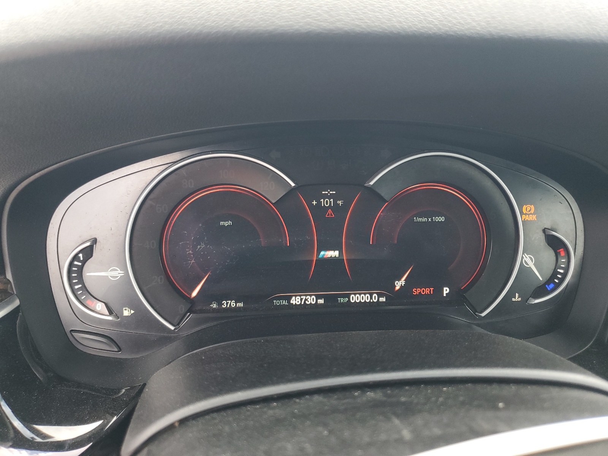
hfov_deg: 67.3
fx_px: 457
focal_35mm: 26
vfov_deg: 53.1
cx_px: 304
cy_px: 228
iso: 85
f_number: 1.5
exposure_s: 1/120
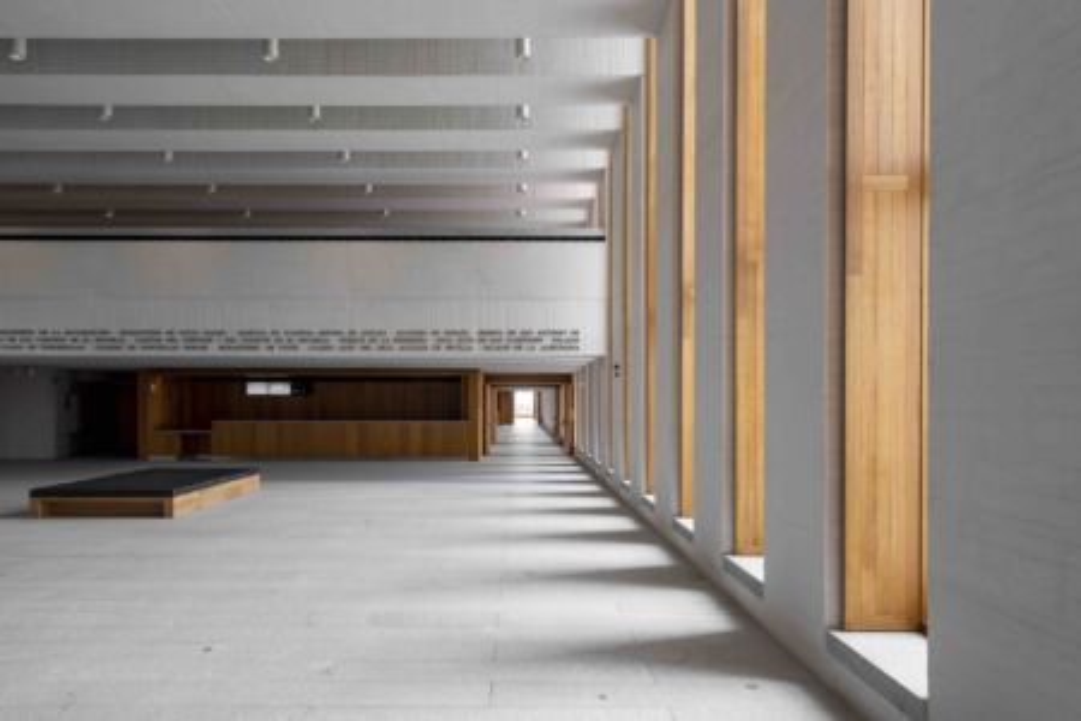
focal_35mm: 21
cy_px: 360
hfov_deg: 81.2
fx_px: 631
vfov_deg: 59.5
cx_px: 540
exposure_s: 1/1.67
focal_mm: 21
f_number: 11
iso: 100
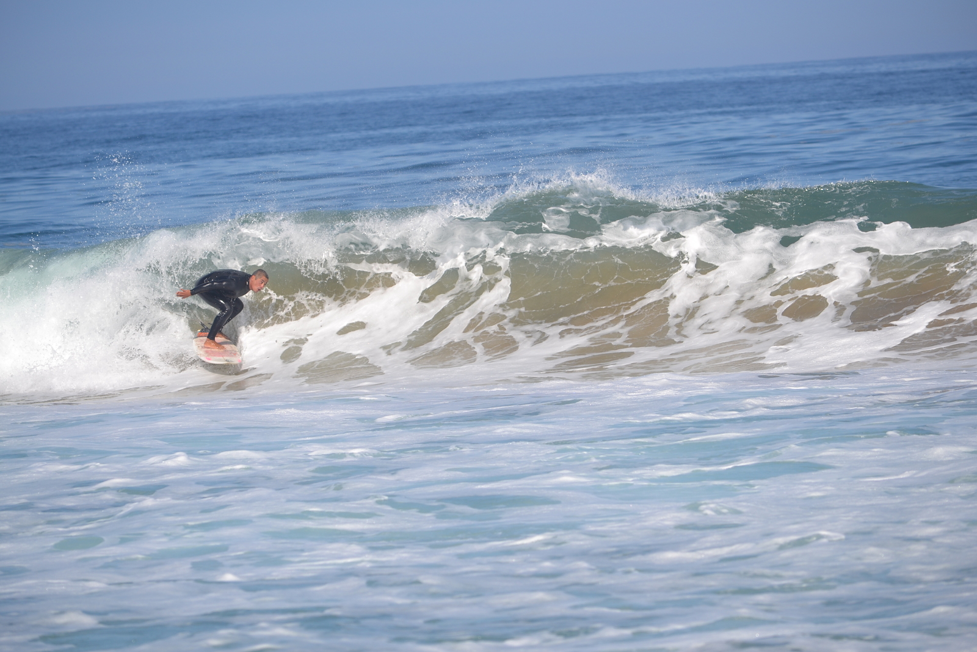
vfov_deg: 5.0
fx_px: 7531
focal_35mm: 278
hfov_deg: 7.4
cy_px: 326
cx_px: 488
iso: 100
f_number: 6.3
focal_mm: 185
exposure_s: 1/640
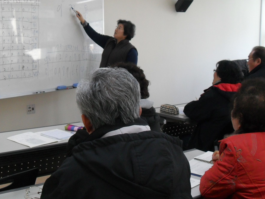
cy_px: 80
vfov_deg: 28.5
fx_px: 390
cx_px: 115
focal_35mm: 51
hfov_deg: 37.4
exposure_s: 1/90
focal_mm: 6.2
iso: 200
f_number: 2.8
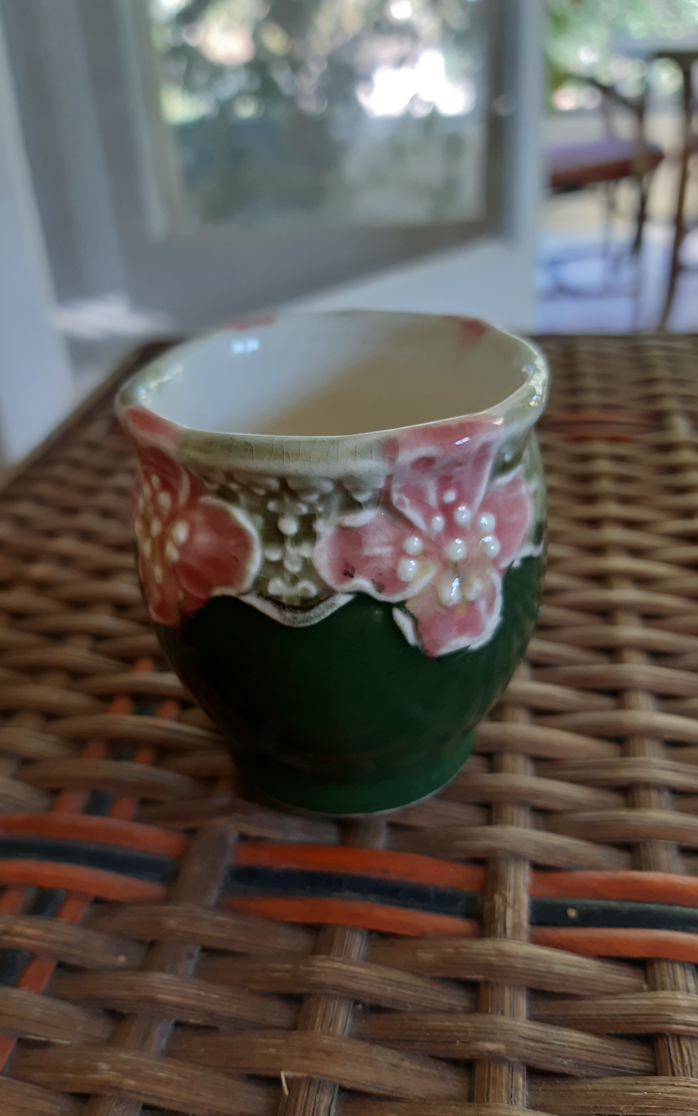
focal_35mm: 28
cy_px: 552
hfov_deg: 44.5
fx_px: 852
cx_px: 309
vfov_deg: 66.5
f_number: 1.7
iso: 80
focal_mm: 3.92
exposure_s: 1/50
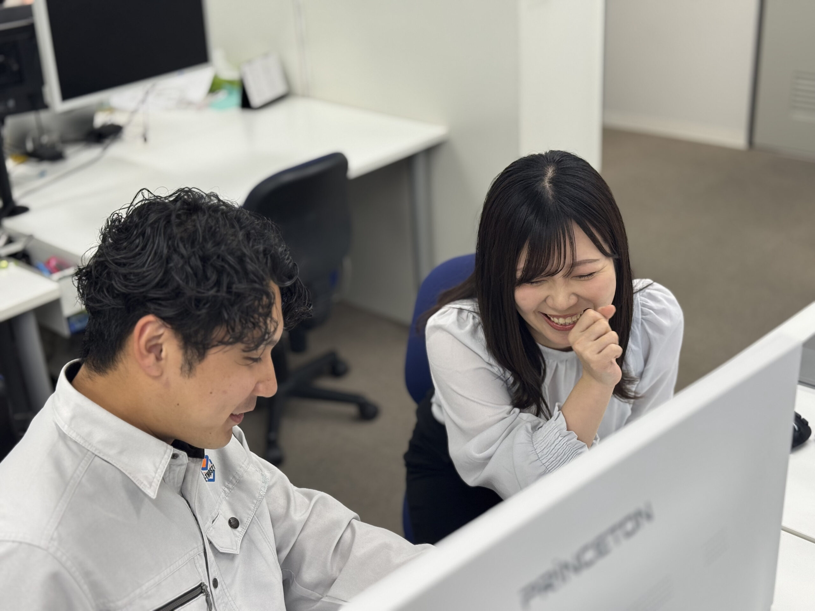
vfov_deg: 30.3
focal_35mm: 48
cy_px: 306
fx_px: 1130
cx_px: 408
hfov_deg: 39.7
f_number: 1.78
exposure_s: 1/100
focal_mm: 6.76
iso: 100
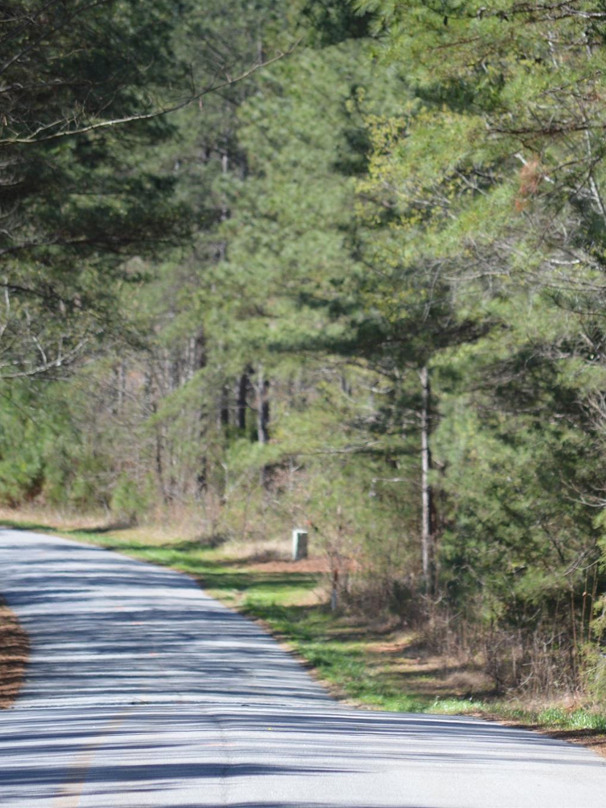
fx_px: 8122
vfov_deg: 5.7
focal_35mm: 348
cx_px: 505
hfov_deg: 4.3
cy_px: 403
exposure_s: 1/640
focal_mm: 160
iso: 400
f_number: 5.3
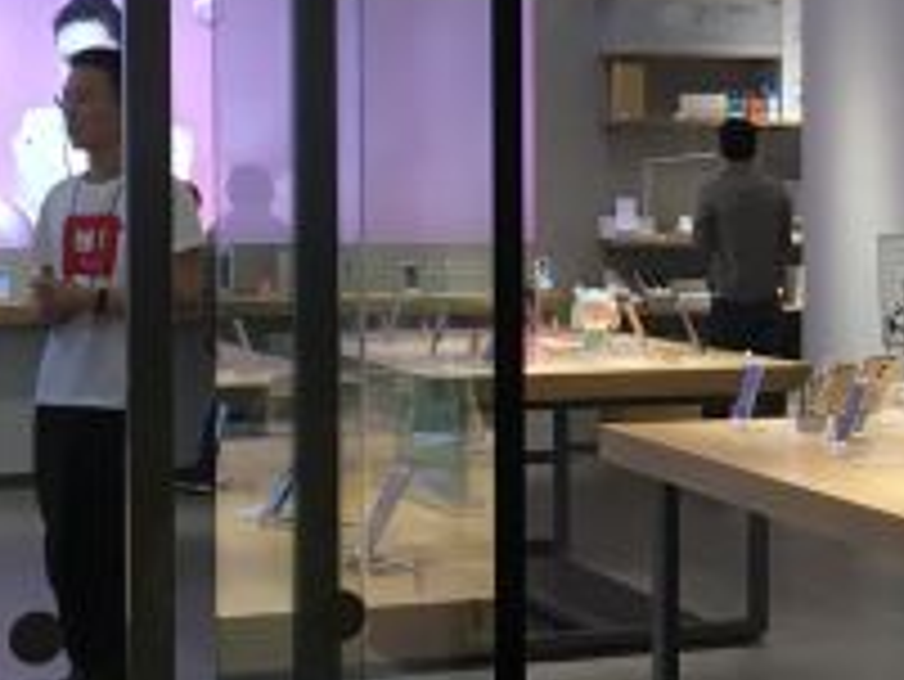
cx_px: 837
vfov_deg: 14.6
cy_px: 245
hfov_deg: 19.1
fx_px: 2639
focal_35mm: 101
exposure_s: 1/33
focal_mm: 4.15
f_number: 2.2
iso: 32
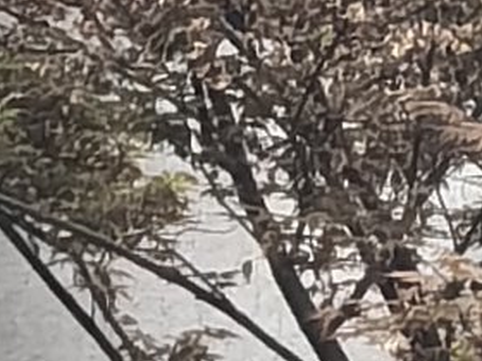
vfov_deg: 3.7
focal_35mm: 400
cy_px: 931
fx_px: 5570
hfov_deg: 4.7
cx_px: 1422
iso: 50
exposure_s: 1/204
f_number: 2
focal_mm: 5.75
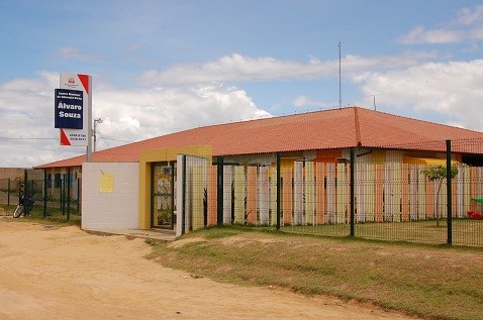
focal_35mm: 48
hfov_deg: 41.2
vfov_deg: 28.0
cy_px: 160
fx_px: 643
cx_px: 242
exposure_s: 1/400
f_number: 14
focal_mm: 32
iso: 400
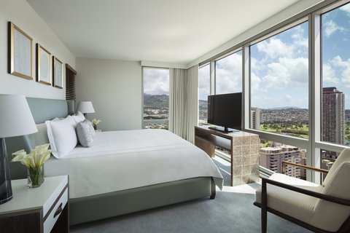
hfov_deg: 93.3
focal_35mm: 17
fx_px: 165
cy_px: 116
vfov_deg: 70.4
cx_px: 175
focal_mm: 17
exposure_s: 1/10
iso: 100
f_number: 11
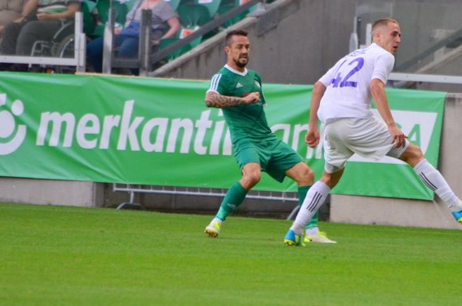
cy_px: 121
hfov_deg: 2.9
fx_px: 9171
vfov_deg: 1.9
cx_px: 352
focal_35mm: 716
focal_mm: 300
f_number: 5.6
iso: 1600
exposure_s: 1/400
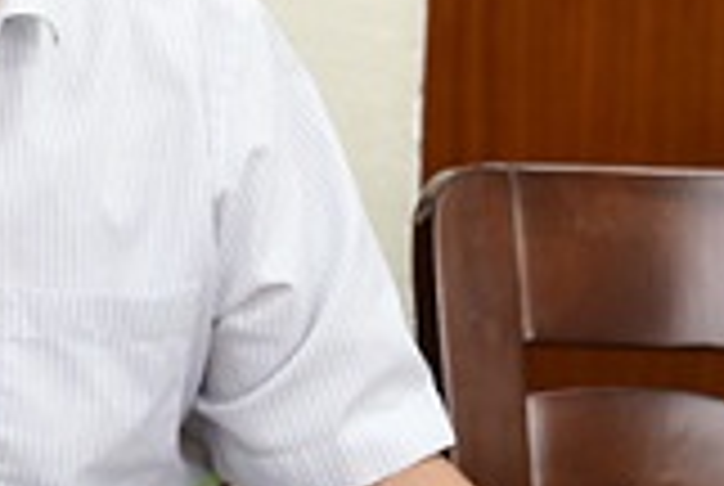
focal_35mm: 246
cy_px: -191
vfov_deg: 5.6
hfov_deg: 8.3
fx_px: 4956
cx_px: -139
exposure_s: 1/60
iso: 1000
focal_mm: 62
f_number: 4.5
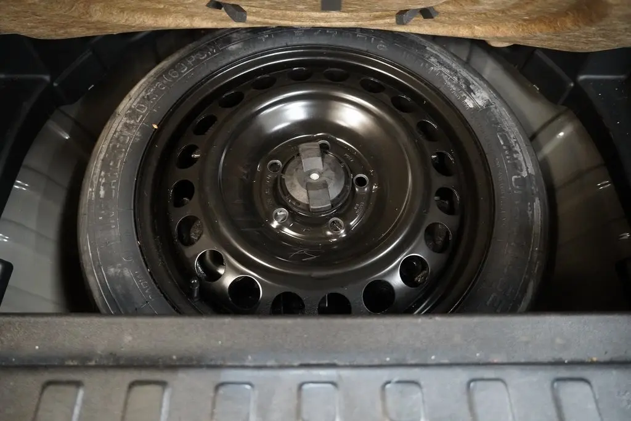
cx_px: 316
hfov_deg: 67.4
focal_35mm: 27
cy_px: 210
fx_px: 473
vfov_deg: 47.9
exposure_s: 1/25
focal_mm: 18
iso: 6400
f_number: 3.5
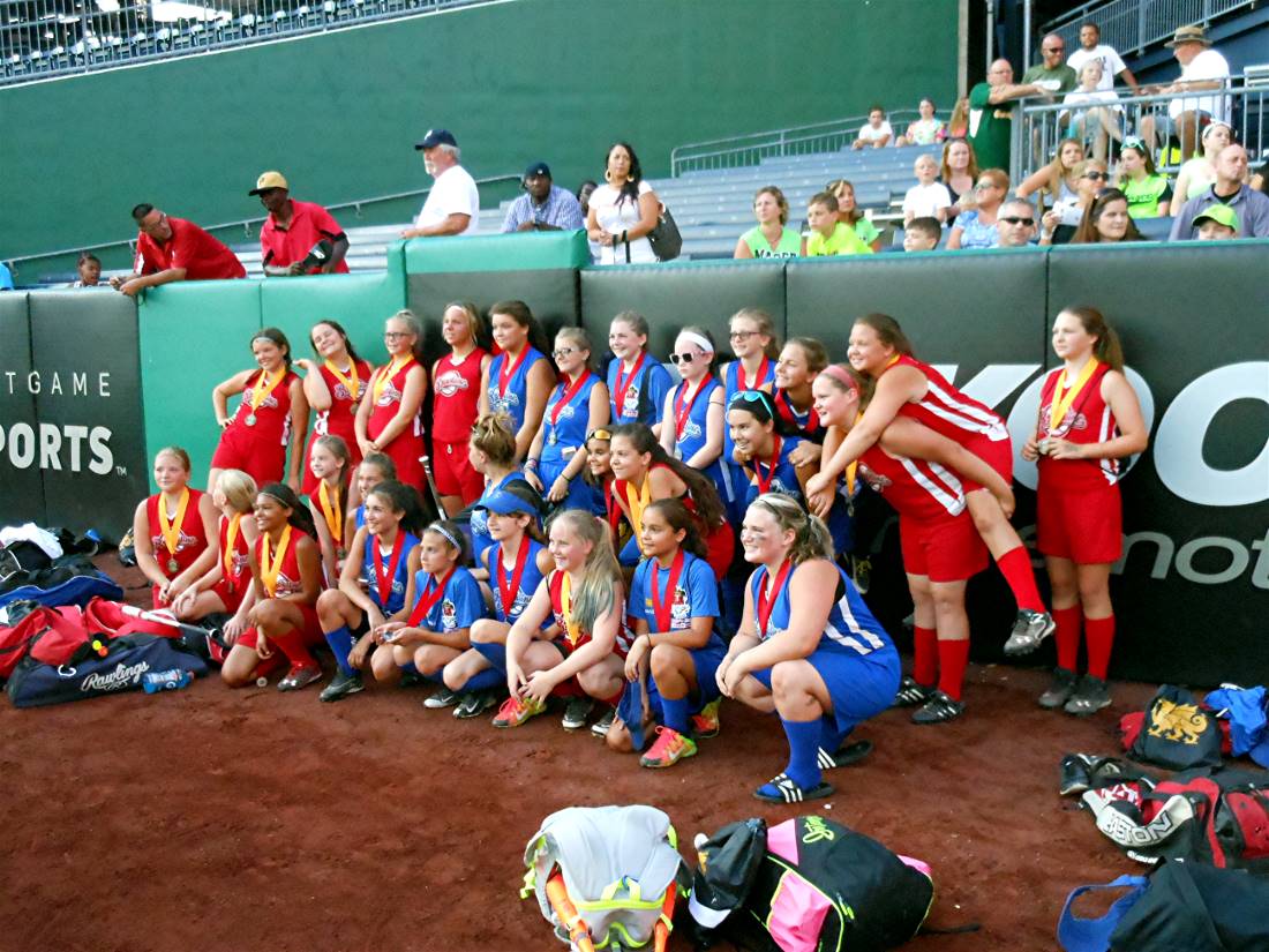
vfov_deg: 36.8
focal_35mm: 39
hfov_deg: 47.9
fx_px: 1430
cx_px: 634
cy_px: 476
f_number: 4.3
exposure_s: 1/250
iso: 800
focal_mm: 6.9
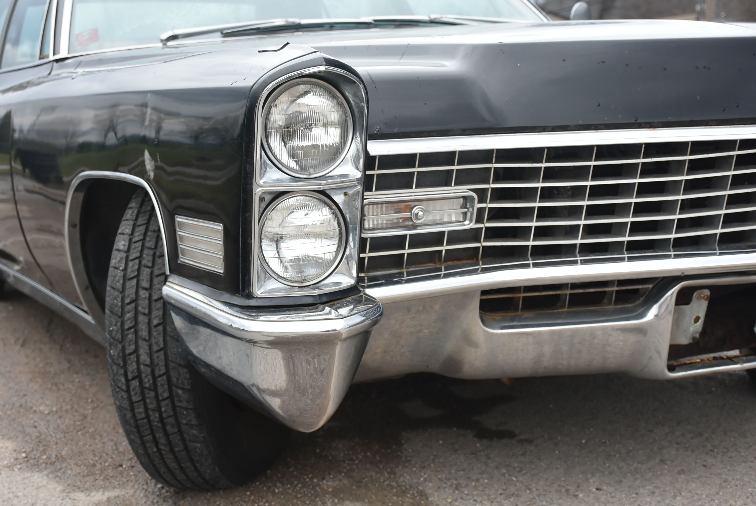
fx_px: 1198
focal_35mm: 57
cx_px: 378
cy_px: 253
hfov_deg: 35.0
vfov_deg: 23.8
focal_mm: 38
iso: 800
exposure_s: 1/125
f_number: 5.6
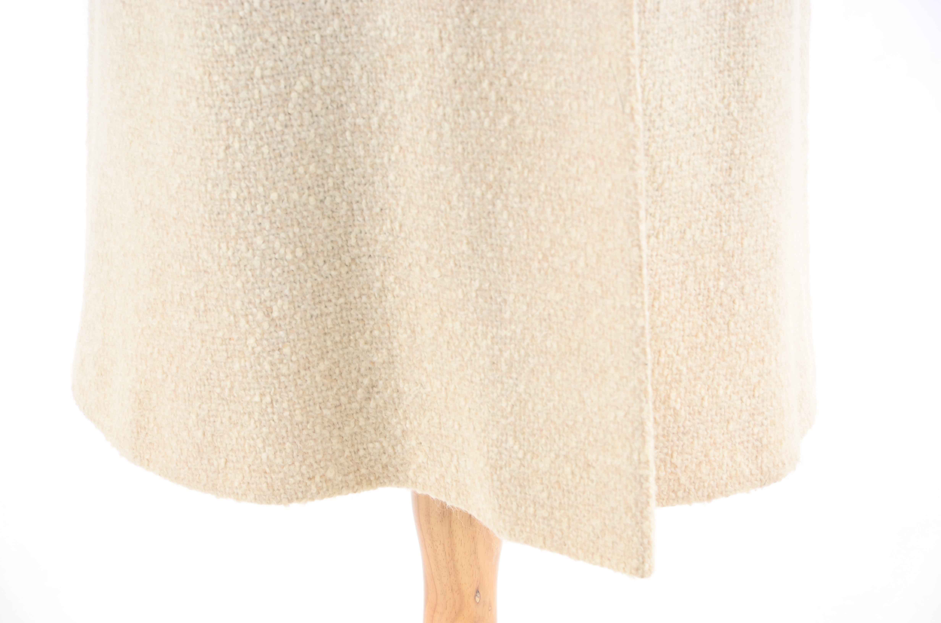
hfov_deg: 13.1
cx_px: 470
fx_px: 4108
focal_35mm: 158
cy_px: 312
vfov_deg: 8.7
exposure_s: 1/80
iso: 160
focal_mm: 105
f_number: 7.1
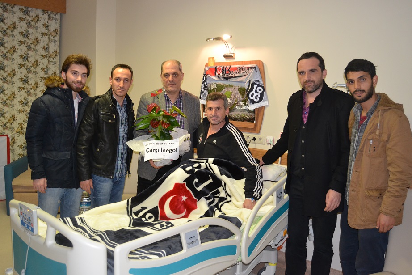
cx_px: 206
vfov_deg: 43.6
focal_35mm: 30
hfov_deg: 61.9
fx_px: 343
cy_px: 138
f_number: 3.5
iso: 1600
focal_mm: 20
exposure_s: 1/60
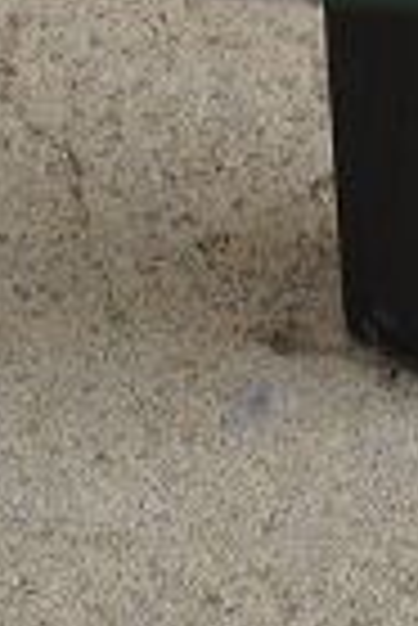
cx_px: 276
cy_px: 507
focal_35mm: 578
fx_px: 10041
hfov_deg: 2.4
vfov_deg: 3.6
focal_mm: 55
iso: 100
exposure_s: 1/100
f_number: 6.3
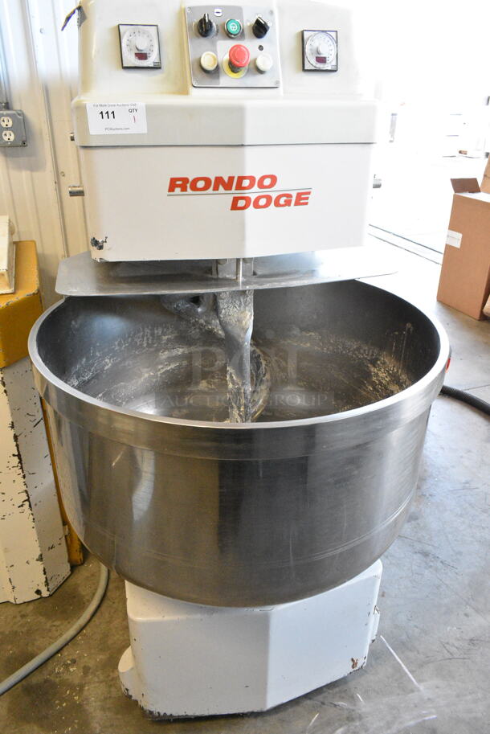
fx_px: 550
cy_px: 367
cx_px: 245
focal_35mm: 27
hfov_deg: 48.0
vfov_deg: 67.3
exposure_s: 1/200
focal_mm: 18
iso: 6400
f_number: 7.1
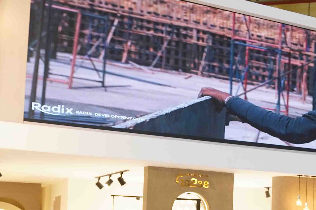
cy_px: 201
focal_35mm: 58
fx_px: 509
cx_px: 369
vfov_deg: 22.6
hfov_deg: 30.0
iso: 640
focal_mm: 24
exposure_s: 1/125
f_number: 1.8
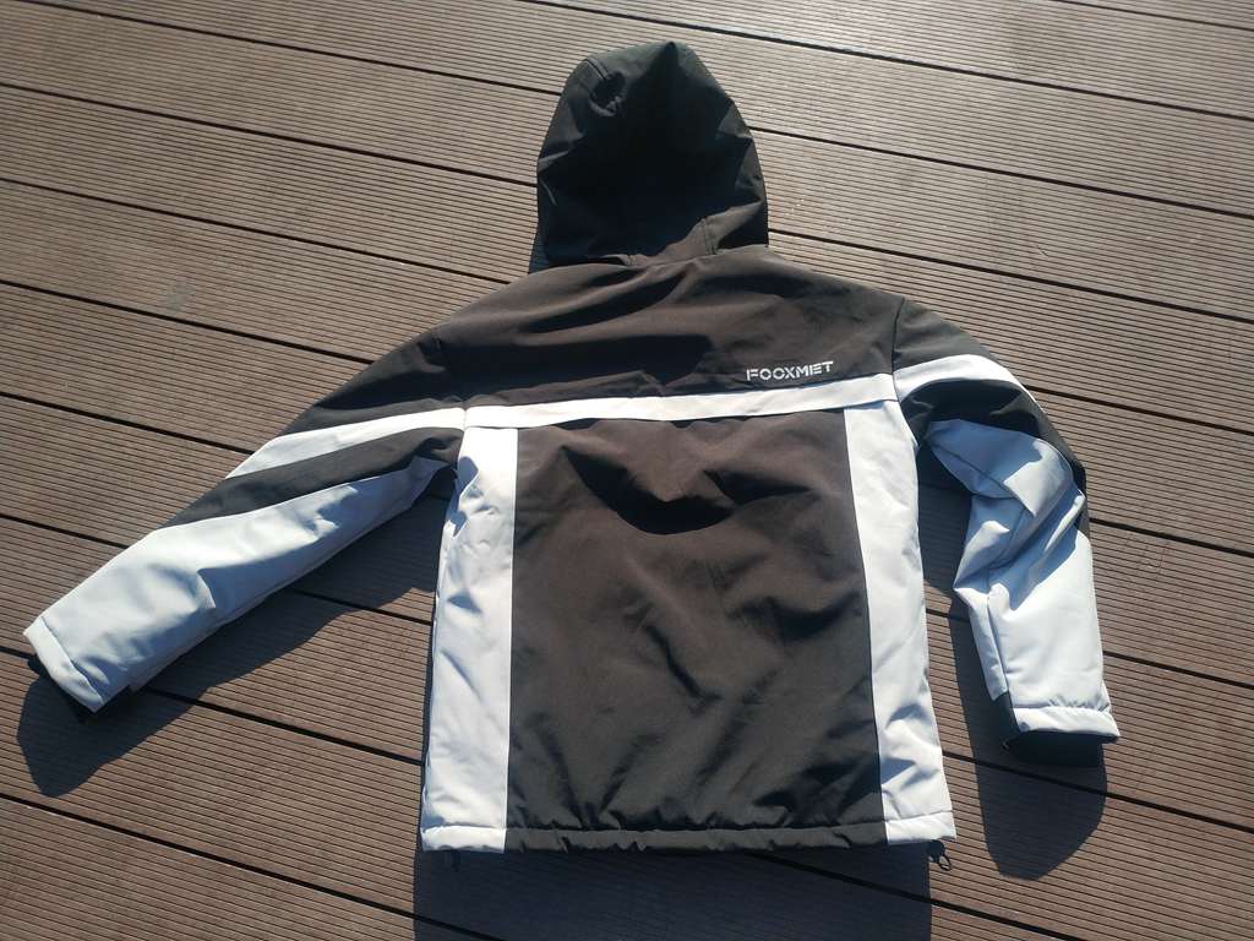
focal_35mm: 32
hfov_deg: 56.8
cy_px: 470
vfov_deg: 44.2
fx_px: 1159
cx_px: 627
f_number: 2
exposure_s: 1/801
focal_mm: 4.5
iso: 100
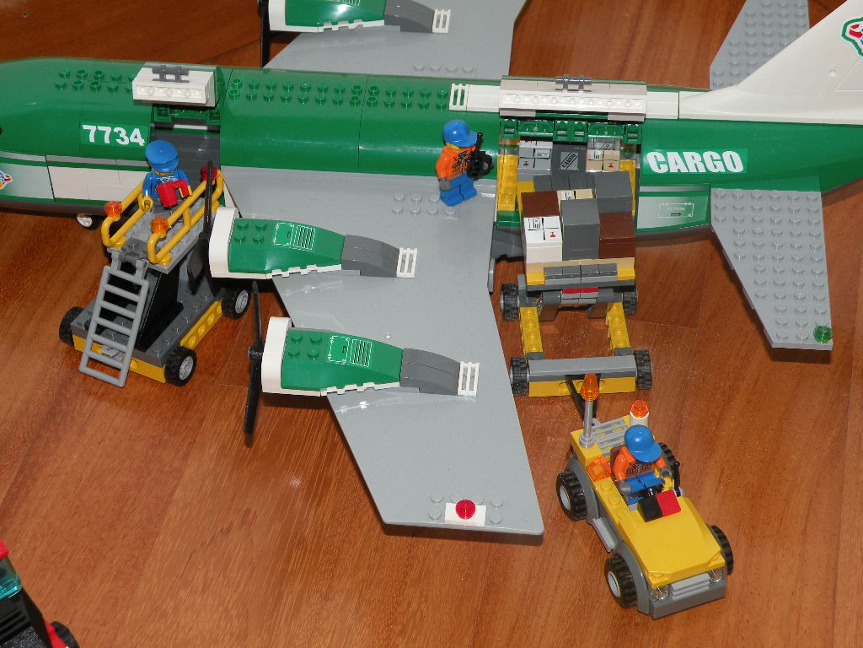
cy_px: 324
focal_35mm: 76
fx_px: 1895
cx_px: 432
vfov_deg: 19.4
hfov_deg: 25.7
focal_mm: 13.4
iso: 64
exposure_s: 1/60
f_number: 4
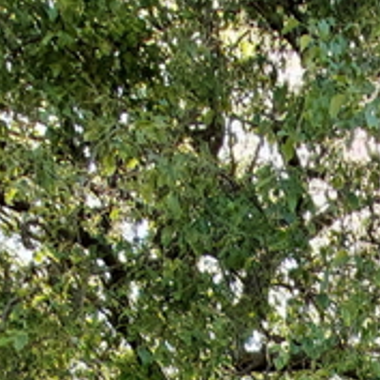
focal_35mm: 78
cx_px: 573
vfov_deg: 15.1
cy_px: 872
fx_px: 969
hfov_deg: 19.3
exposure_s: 1/242
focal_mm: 1.74
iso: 50
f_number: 2.2
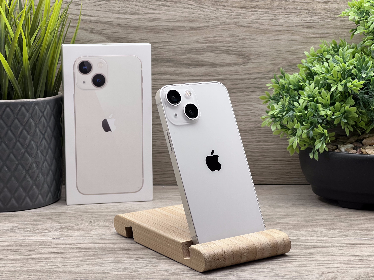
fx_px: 832
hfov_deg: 25.3
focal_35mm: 77
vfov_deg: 19.1
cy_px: 140
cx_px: 187
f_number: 2.8
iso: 64
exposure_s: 1/100
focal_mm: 9
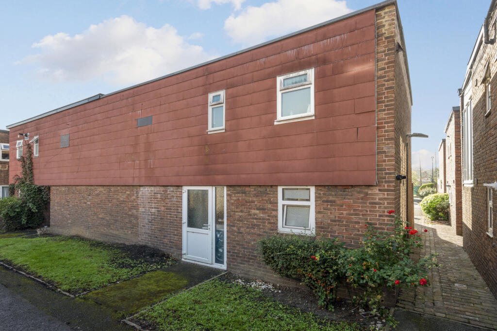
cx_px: 248
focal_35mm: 14
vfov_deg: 81.1
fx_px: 193
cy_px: 166
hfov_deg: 104.3
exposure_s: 1/100
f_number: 8
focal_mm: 14
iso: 200
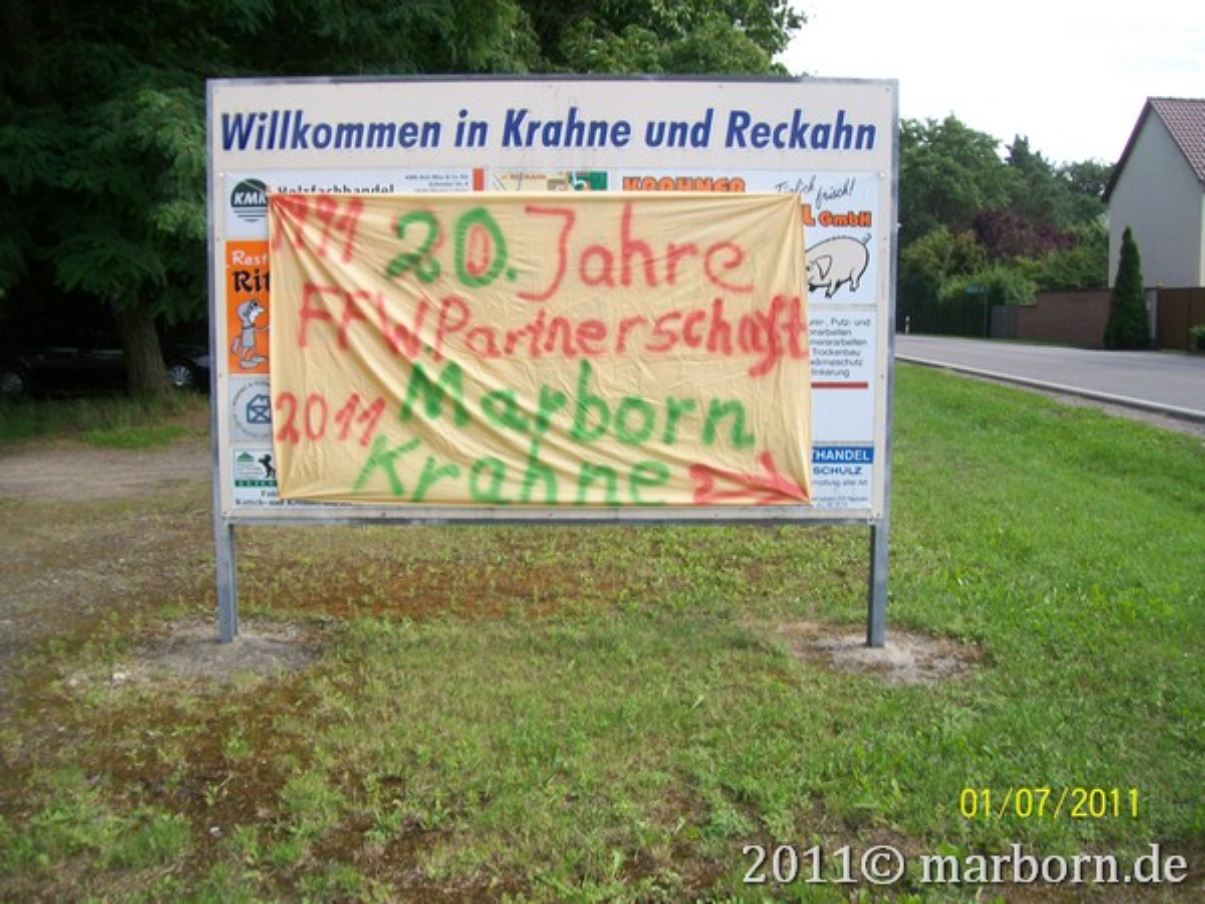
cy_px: 452
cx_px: 602
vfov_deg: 41.8
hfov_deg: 54.0
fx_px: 1184
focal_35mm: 34
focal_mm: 6.1
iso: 64
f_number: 2.7
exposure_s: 1/400
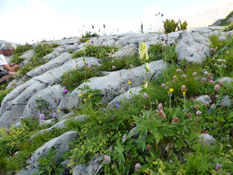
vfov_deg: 56.8
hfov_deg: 71.6
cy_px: 88
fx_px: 162
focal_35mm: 24
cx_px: 116
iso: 160
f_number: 3.3
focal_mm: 4.3
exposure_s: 1/250
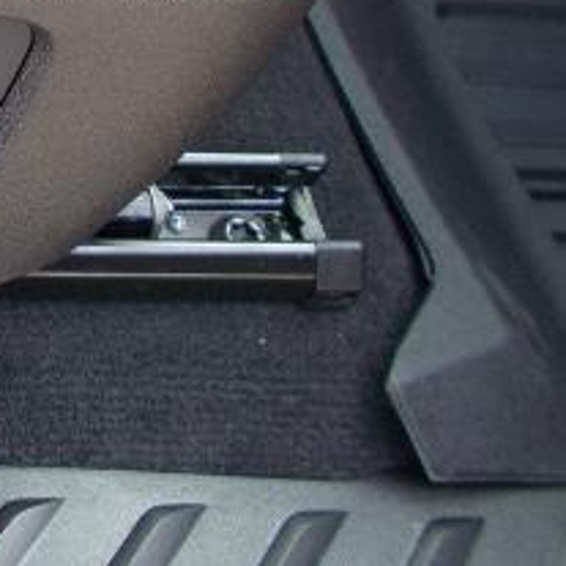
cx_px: -301
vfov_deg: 22.7
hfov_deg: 20.5
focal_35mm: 71
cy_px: -82
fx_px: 1313
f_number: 3.2
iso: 80
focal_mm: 4.6
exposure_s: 1/40
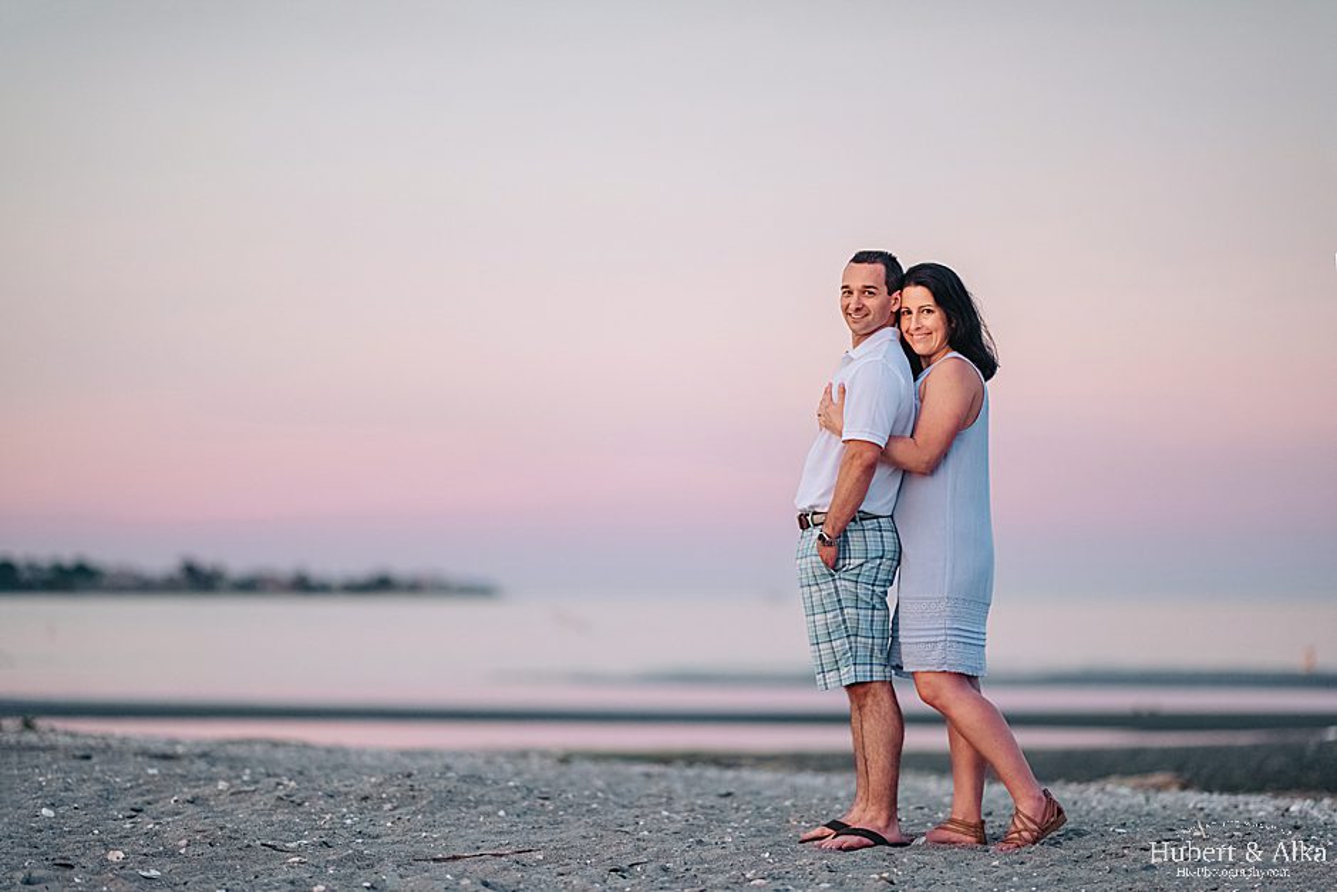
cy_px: 446
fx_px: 3900
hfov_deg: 19.5
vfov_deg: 13.0
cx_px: 668
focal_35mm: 105
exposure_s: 1/1600
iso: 400
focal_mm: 105
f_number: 1.4
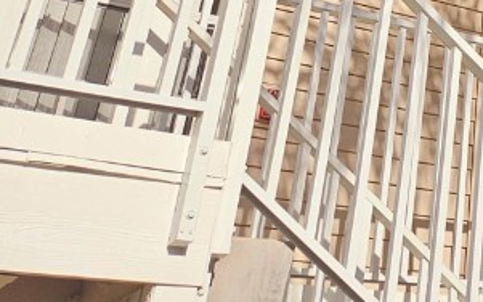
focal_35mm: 83
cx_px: 783
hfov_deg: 20.3
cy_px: -283
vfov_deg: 13.6
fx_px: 1092
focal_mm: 5.4
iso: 25
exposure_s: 1/2500
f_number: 1.8
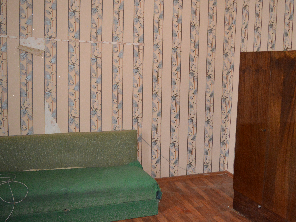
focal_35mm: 39
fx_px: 334
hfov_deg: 47.8
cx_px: 158
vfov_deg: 36.8
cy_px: 101
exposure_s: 1/60
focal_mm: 22
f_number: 3.8
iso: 2800
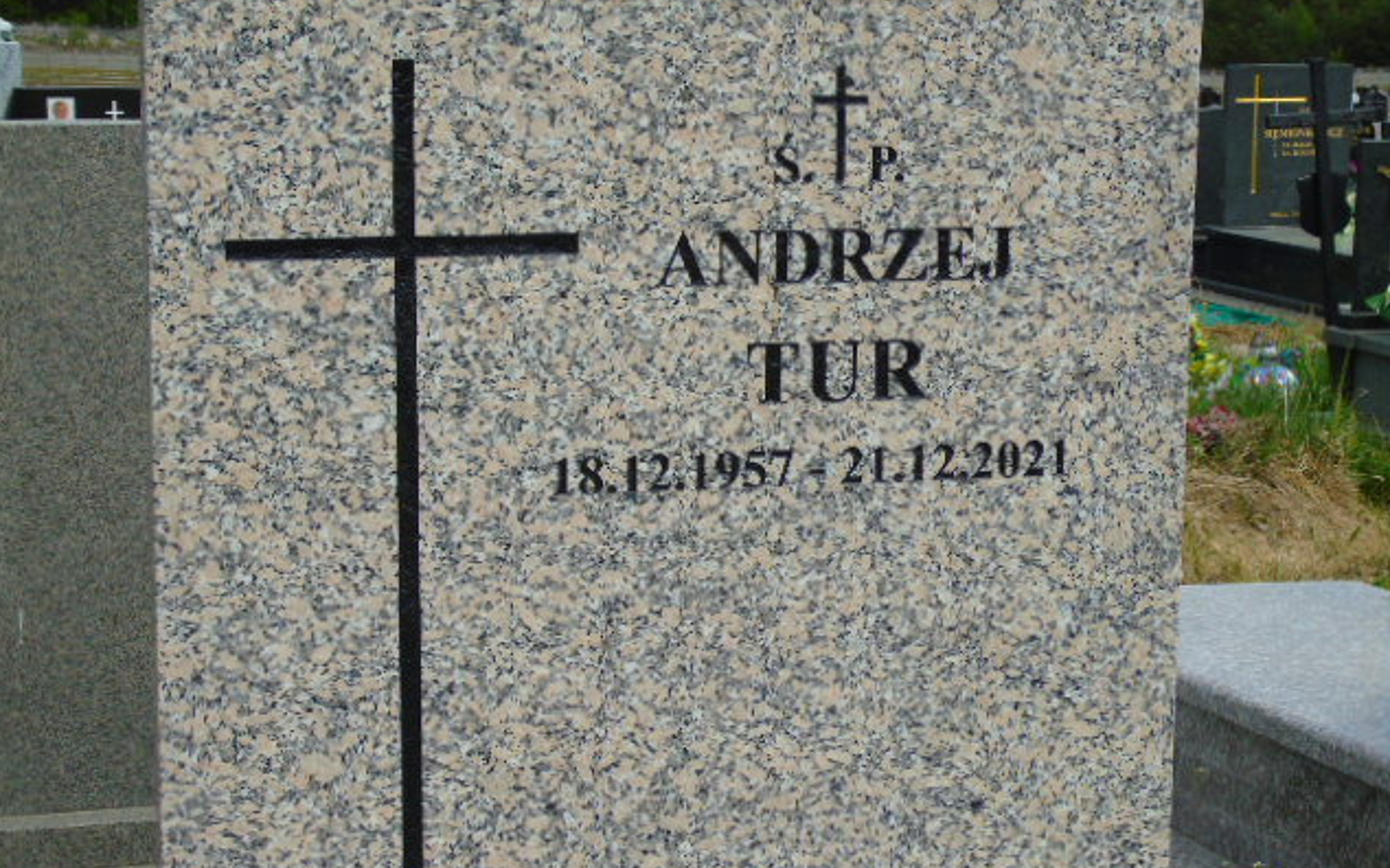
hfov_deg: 27.1
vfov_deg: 17.1
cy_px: 476
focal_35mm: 76
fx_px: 2879
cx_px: 691
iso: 80
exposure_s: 1/640
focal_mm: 13
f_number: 4.7
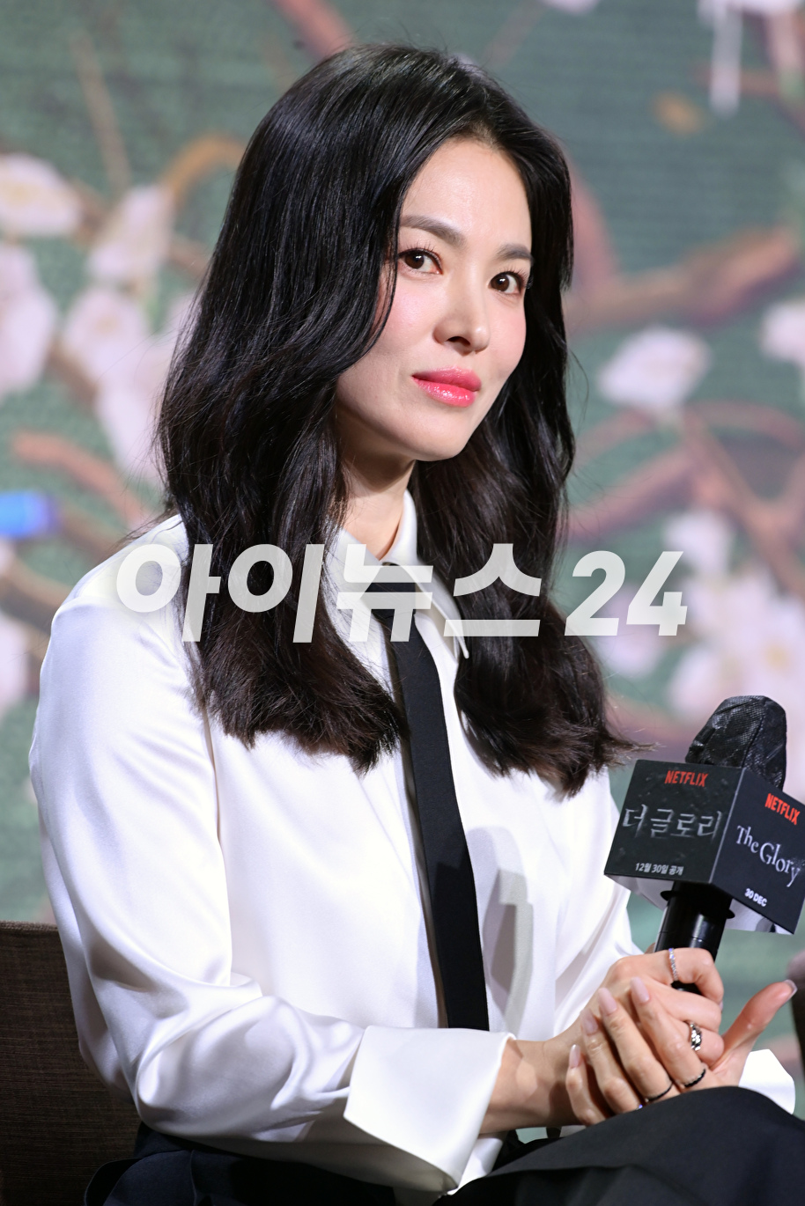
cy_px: 595
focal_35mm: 388
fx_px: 13007
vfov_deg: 5.3
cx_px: 404
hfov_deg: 3.5
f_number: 5.6
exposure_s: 1/200
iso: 2000
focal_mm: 380
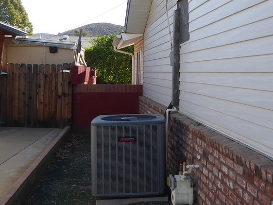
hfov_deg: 34.0
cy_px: 72
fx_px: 442
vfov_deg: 26.0
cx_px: 184
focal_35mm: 56
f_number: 3.5
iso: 80
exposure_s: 1/320
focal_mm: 5
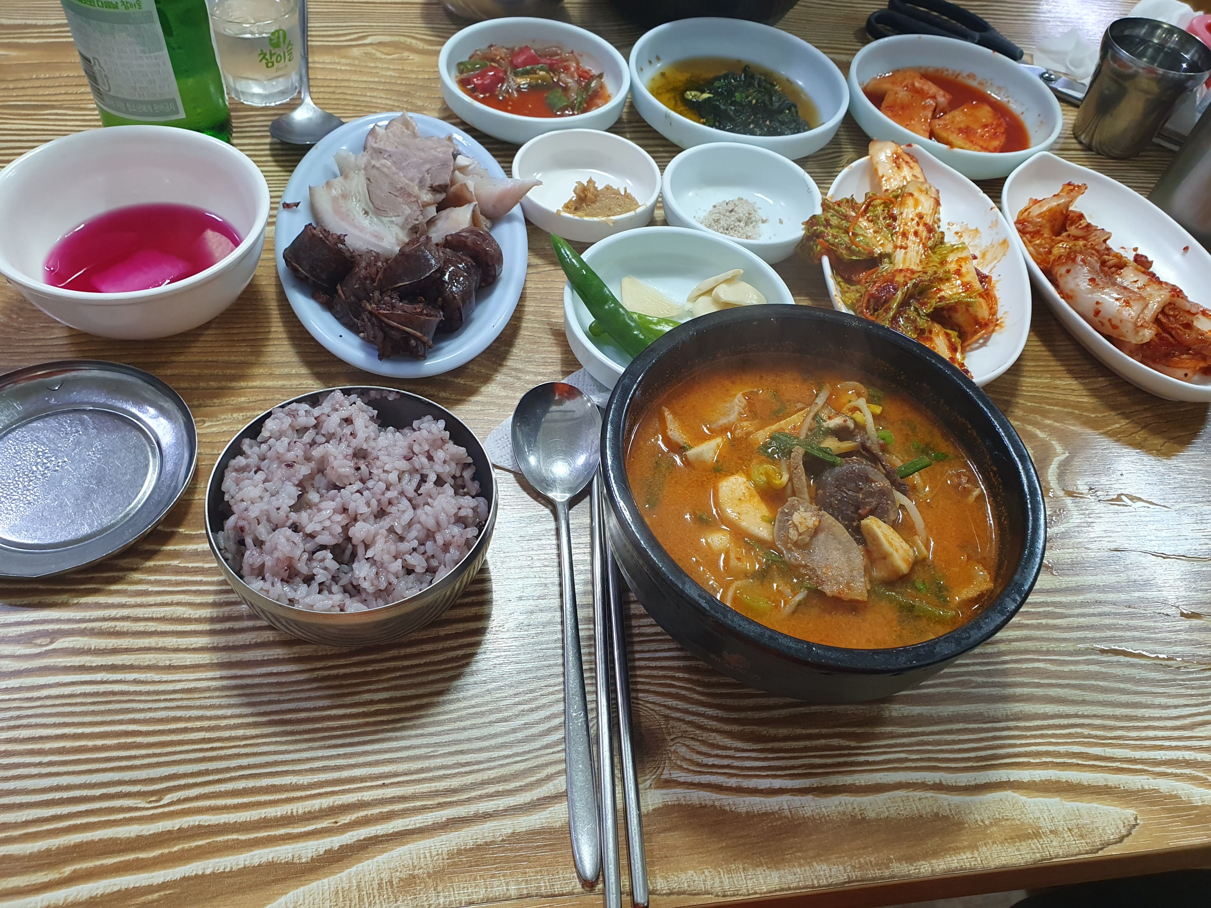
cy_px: 454
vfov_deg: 53.1
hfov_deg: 67.3
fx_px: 910
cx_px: 606
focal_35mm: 26
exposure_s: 1/40
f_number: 2.4
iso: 160
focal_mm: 4.32
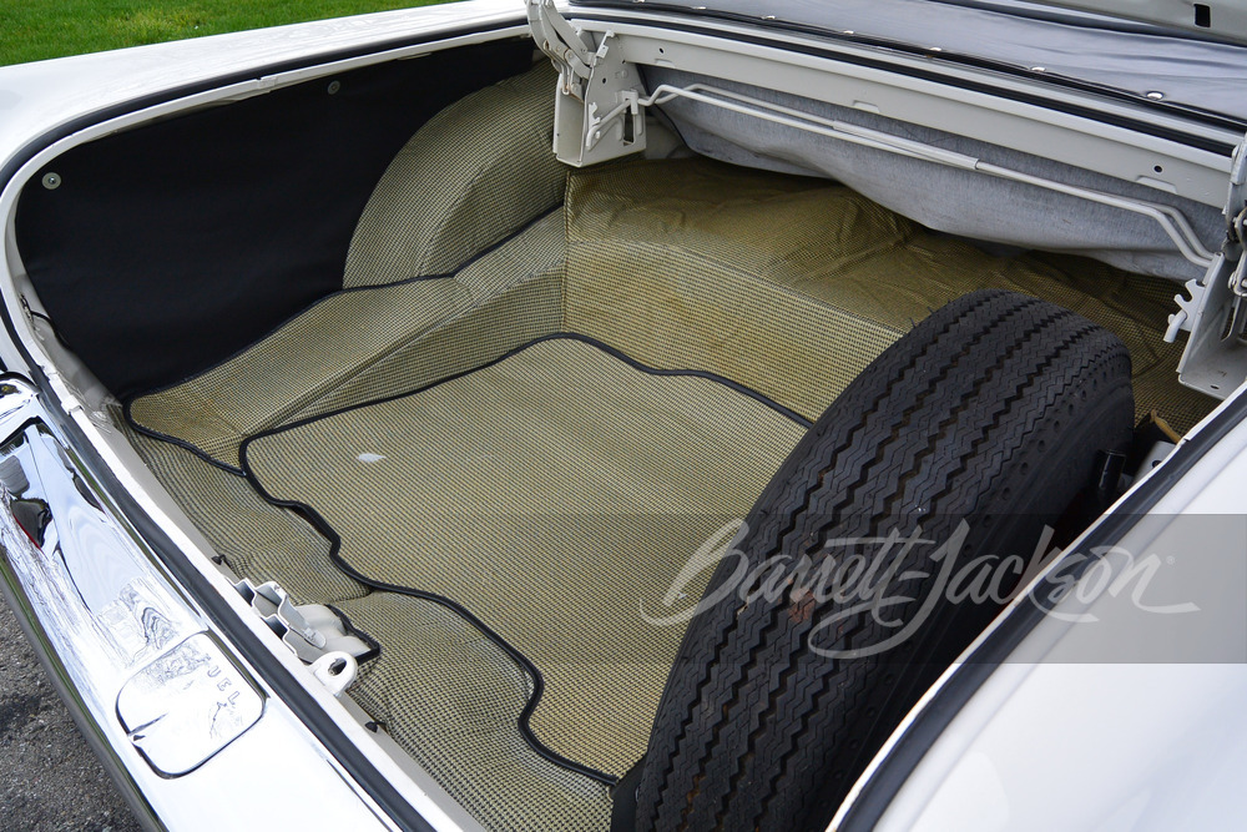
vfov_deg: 45.0
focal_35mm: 29
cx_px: 624
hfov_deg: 63.7
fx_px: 1005
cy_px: 416
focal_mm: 11
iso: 110
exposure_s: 1/250
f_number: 4
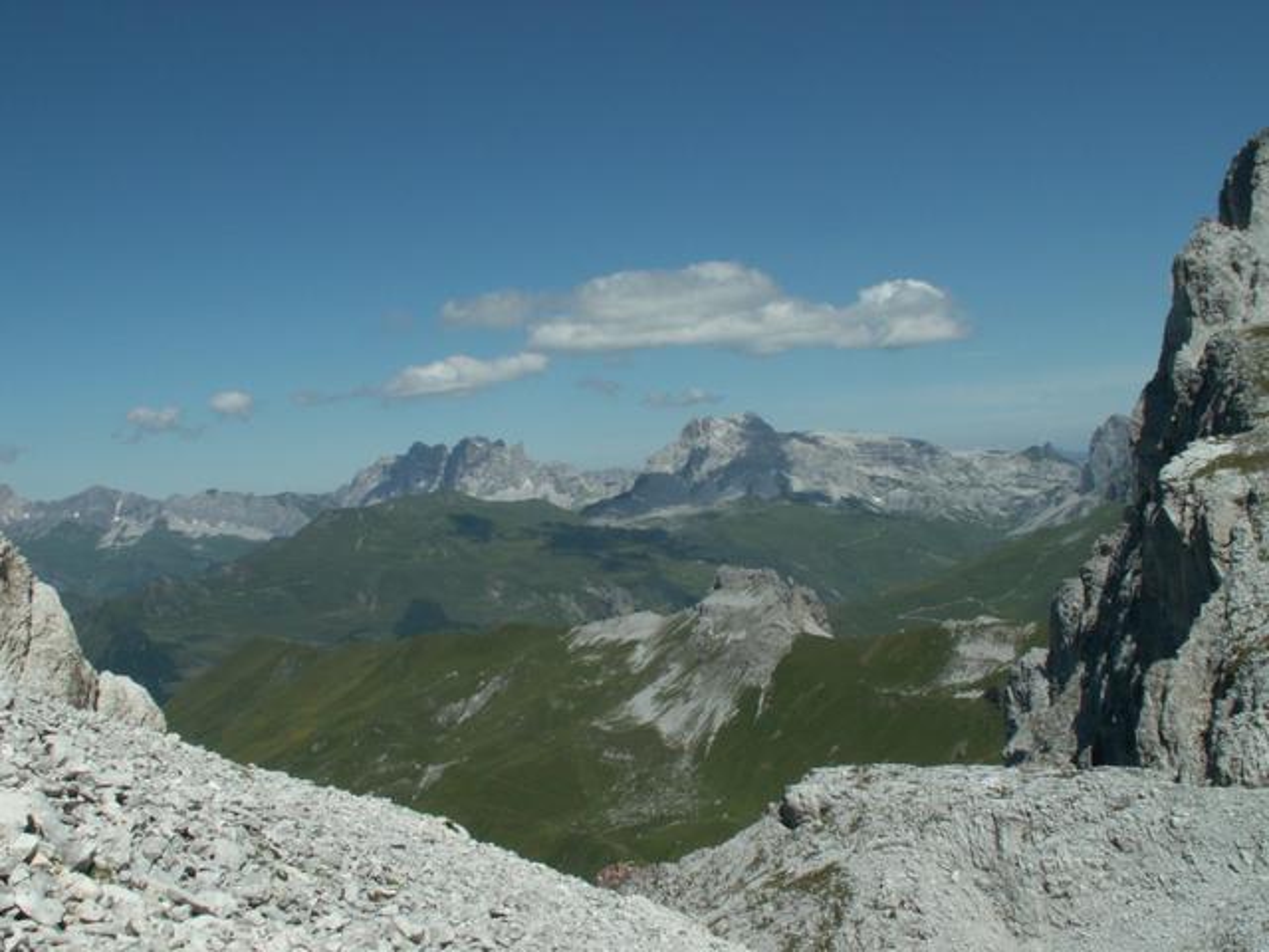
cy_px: 476
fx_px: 1283
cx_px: 634
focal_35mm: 35
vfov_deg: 40.7
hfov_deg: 52.6
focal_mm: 5.86
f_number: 8
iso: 50
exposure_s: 1/320
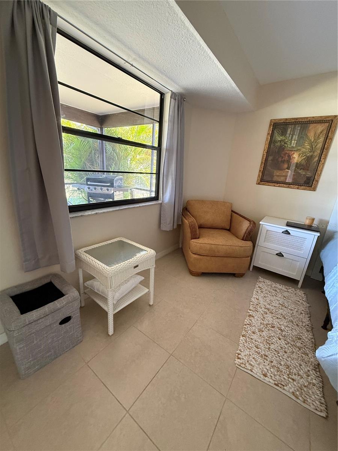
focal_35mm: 14
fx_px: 182
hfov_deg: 85.7
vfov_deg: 102.1
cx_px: 169
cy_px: 226
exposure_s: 1/60
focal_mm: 2.22
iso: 500
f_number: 2.2
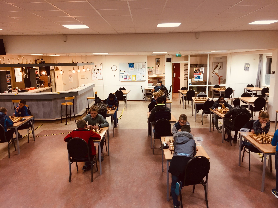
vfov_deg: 48.2
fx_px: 233
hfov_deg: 61.7
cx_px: 139
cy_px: 104
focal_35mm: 29
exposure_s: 1/33
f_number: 2.2
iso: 100
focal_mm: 4.15
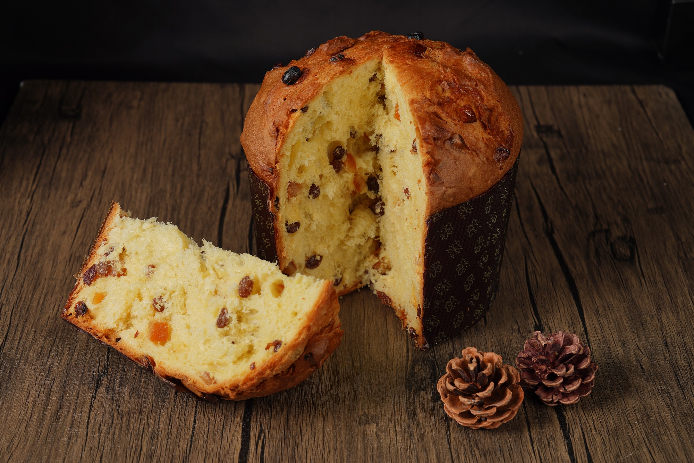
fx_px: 1253
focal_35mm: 65
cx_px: 347
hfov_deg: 31.0
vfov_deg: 20.9
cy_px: 232
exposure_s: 1/200
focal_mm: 65
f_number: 8
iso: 50
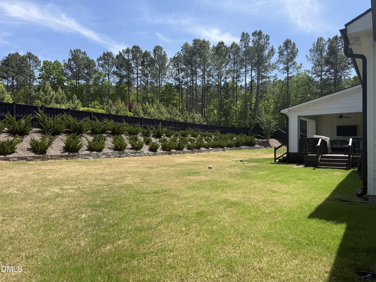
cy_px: 141
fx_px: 261
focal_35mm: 24
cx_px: 188
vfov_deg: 56.8
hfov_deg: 71.6
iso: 80
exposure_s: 1/3021
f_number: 1.78
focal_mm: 6.76
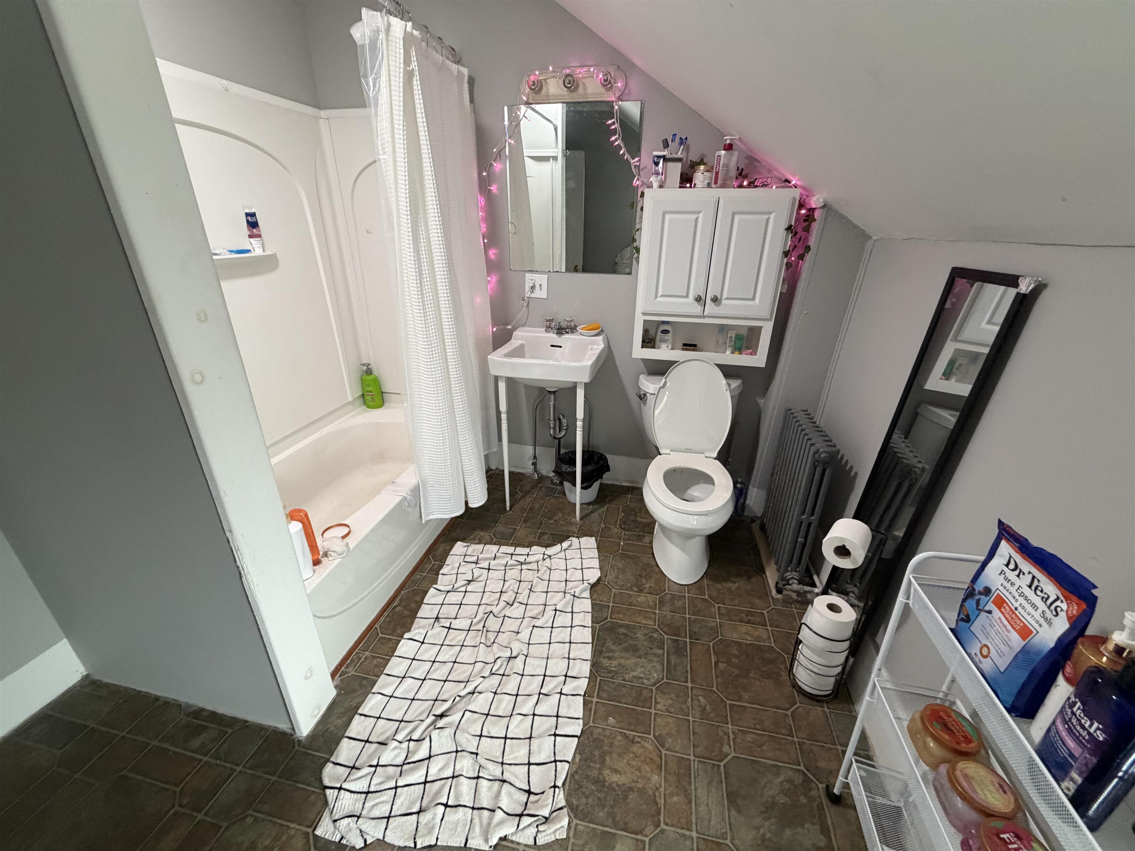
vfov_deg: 85.7
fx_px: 459
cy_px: 426
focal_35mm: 14
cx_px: 568
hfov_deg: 102.1
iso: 320
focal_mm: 2.22
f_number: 2.2
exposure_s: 1/60
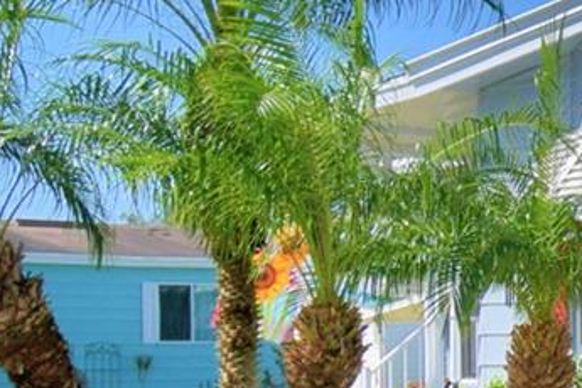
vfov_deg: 9.8
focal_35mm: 139
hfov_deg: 12.2
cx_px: 1328
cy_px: 359
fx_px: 2247
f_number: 5.6
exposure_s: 1/1000
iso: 100
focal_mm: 20
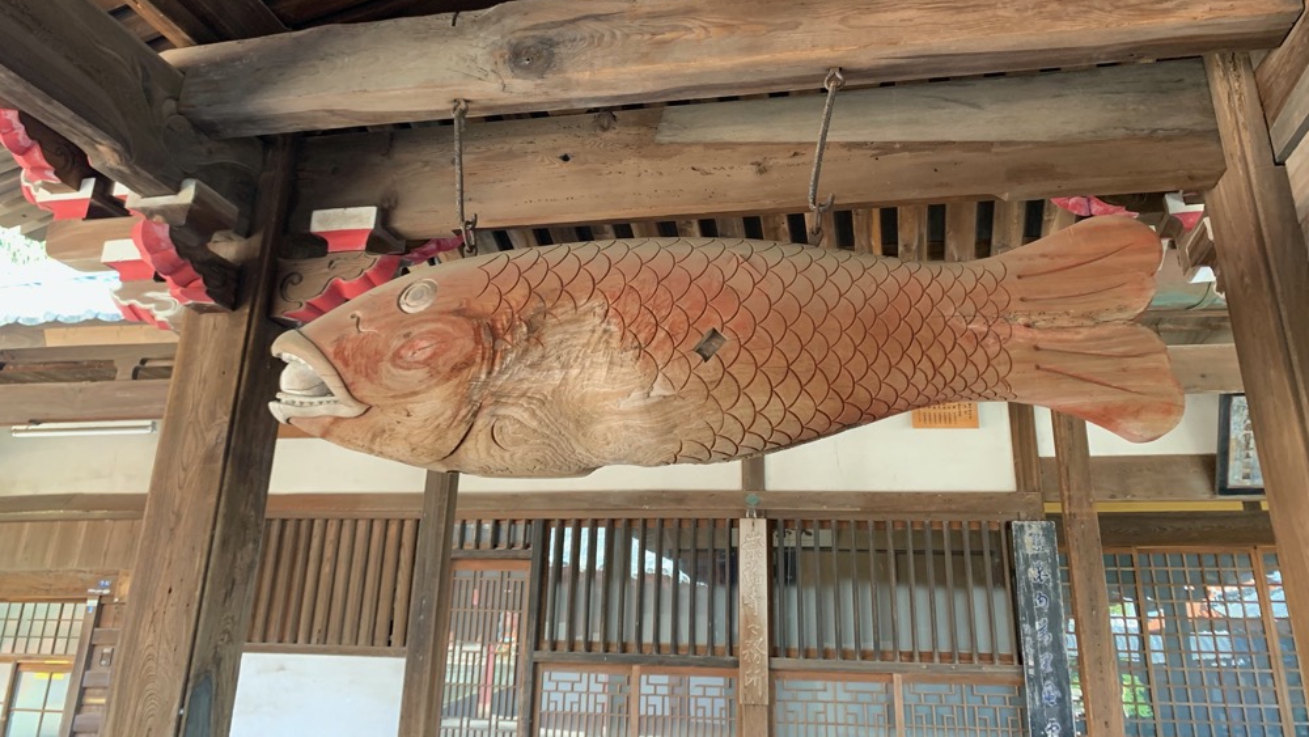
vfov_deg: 39.8
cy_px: 255
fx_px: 1007
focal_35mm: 29
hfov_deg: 66.1
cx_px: 660
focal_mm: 4.25
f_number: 1.8
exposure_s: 1/60
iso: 200
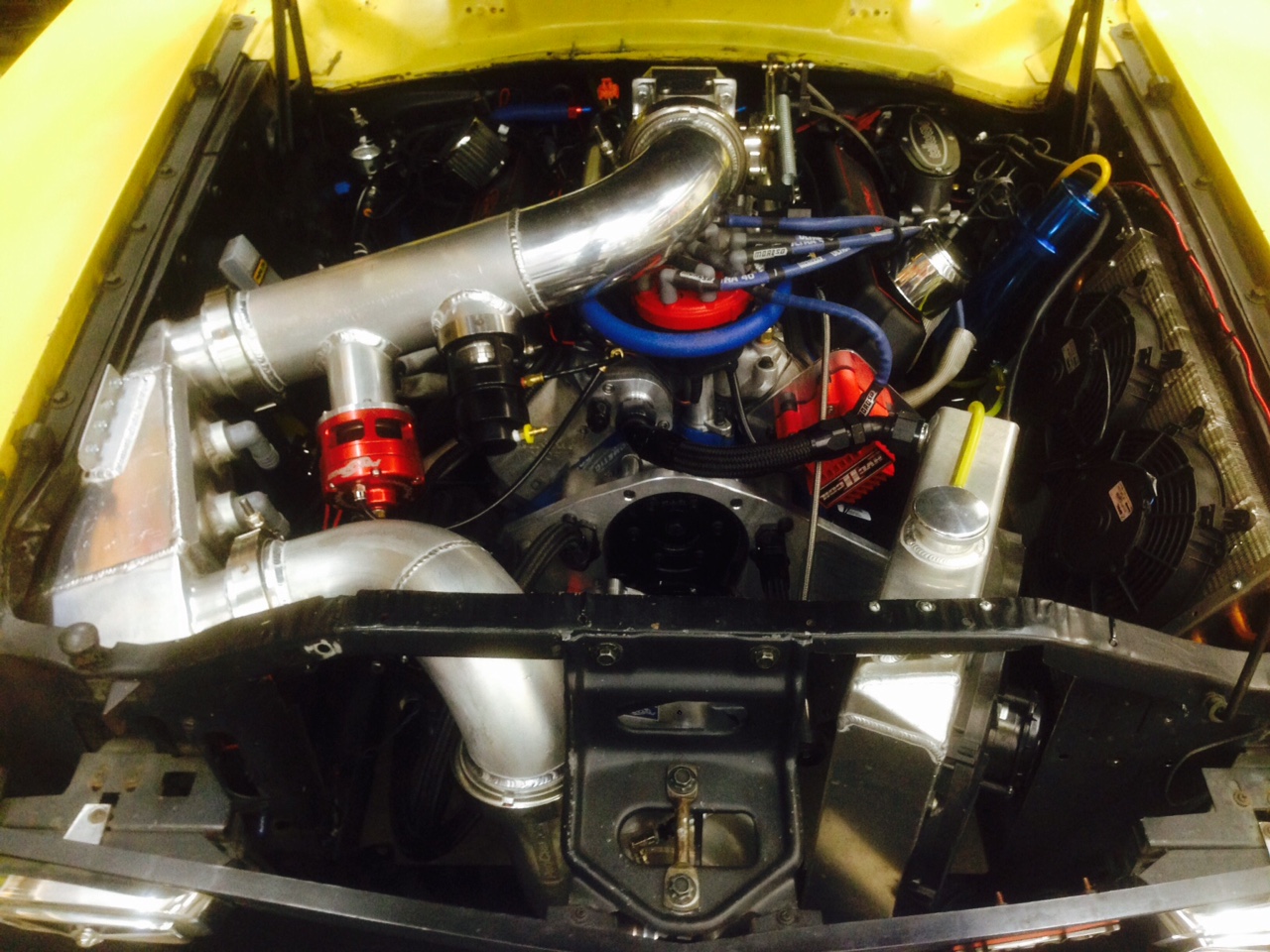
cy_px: 476
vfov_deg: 42.9
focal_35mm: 33
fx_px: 1211
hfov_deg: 55.4
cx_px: 635
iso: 200
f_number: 2.4
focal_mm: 4.12
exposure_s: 1/20
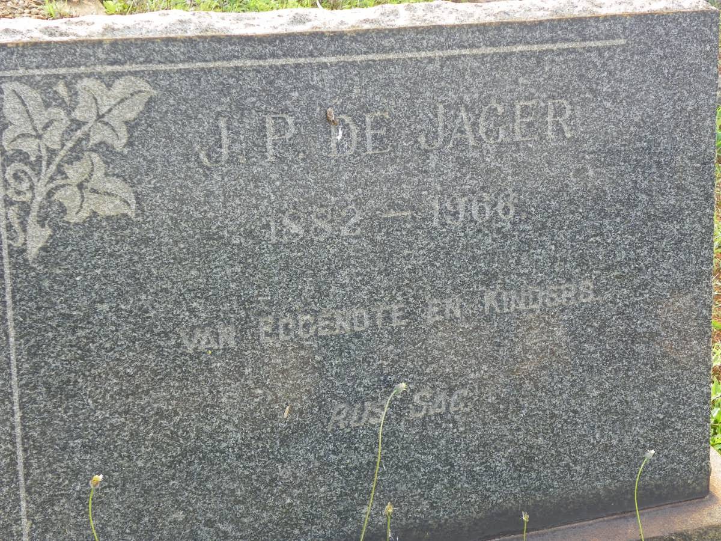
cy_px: 270
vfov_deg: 20.7
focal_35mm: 71
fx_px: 1479
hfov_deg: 27.4
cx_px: 360
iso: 64
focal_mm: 12.6
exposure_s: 1/40
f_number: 3.5
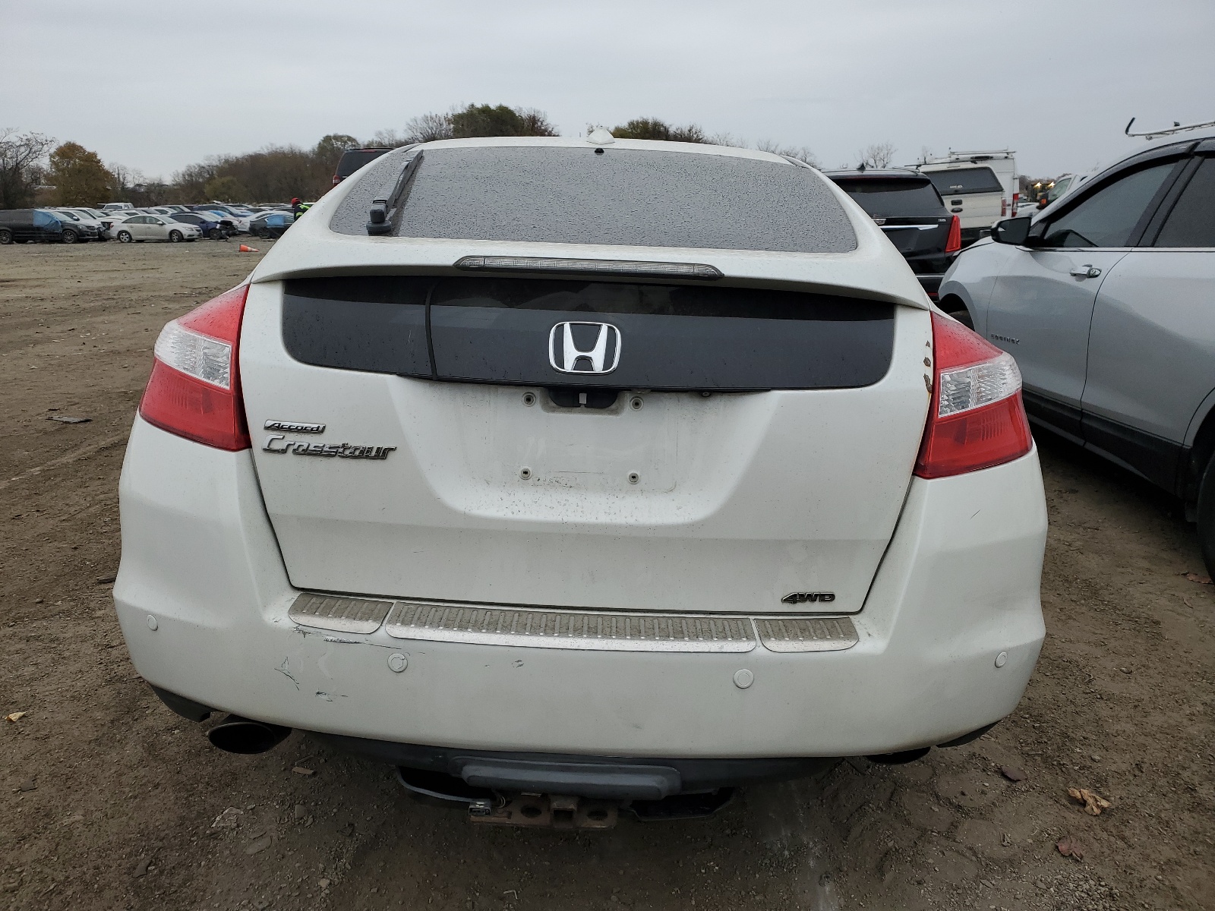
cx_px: 608
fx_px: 913
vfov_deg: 53.1
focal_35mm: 26
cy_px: 456
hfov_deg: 67.3
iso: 50
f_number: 1.5
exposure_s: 1/400
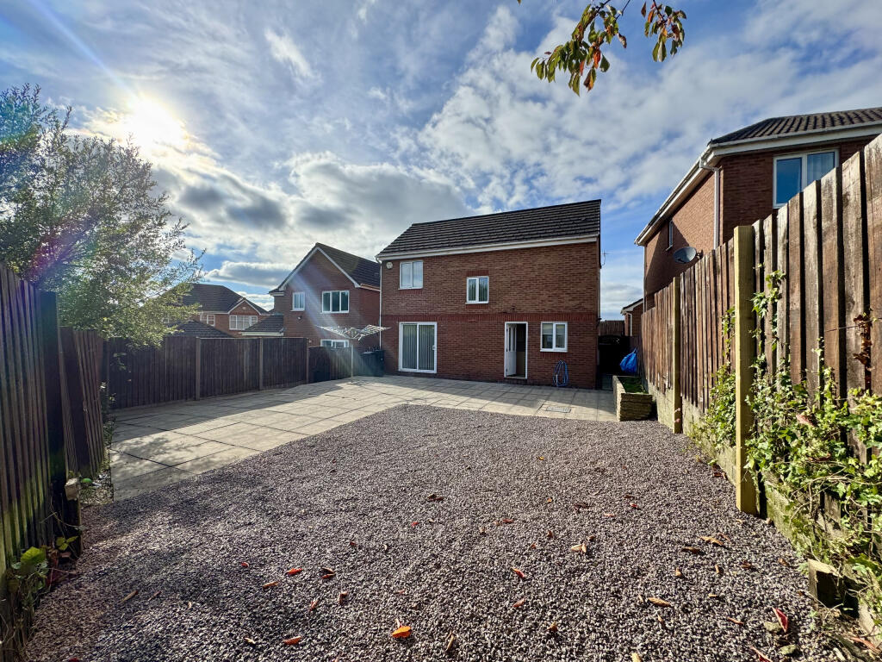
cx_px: 441
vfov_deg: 85.7
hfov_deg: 102.1
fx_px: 357
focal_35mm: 14
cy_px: 331
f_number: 2.2
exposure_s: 1/1927
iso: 50
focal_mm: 2.22
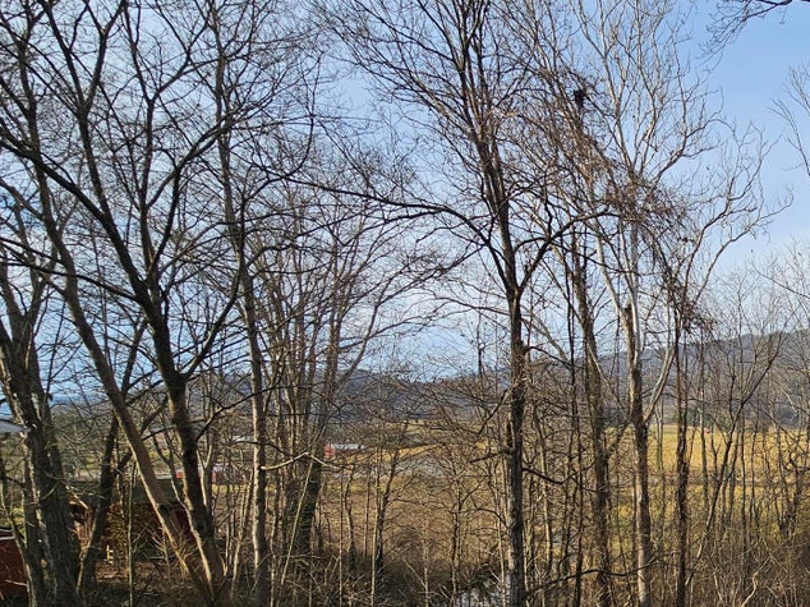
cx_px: 775
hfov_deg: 52.9
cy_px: 457
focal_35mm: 28
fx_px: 655
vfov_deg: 47.8
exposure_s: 1/1139
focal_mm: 2.2
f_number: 2.2
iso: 50
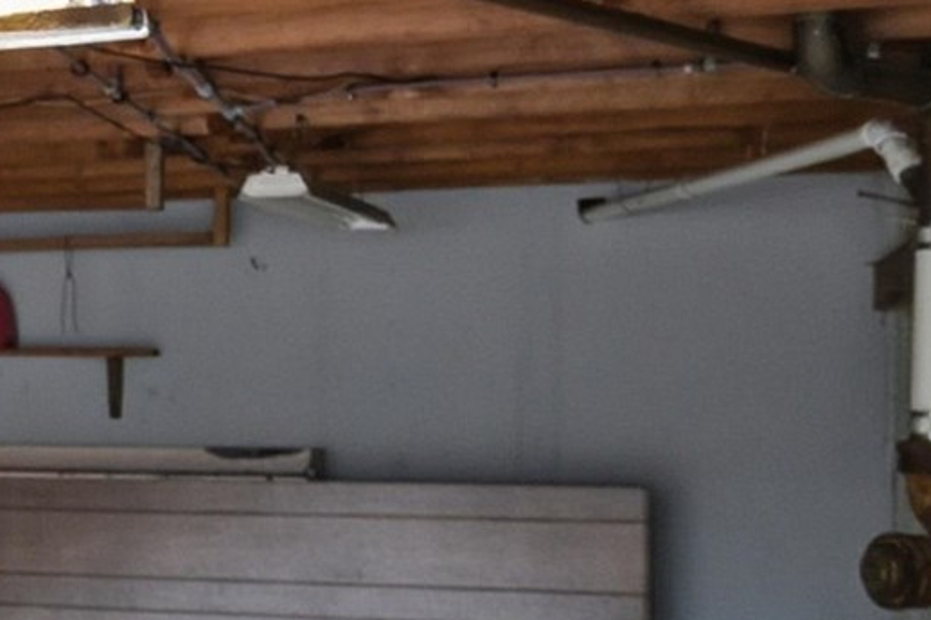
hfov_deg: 19.5
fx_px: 2146
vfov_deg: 16.4
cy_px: 446
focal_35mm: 83
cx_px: -654
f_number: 4.5
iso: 1000
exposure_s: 1/640
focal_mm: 14
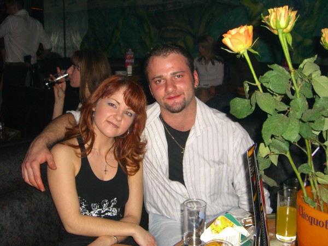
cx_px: 164
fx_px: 360
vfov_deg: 37.7
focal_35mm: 38
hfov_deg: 49.0
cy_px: 123
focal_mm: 7.9
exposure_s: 1/60
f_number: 2.8
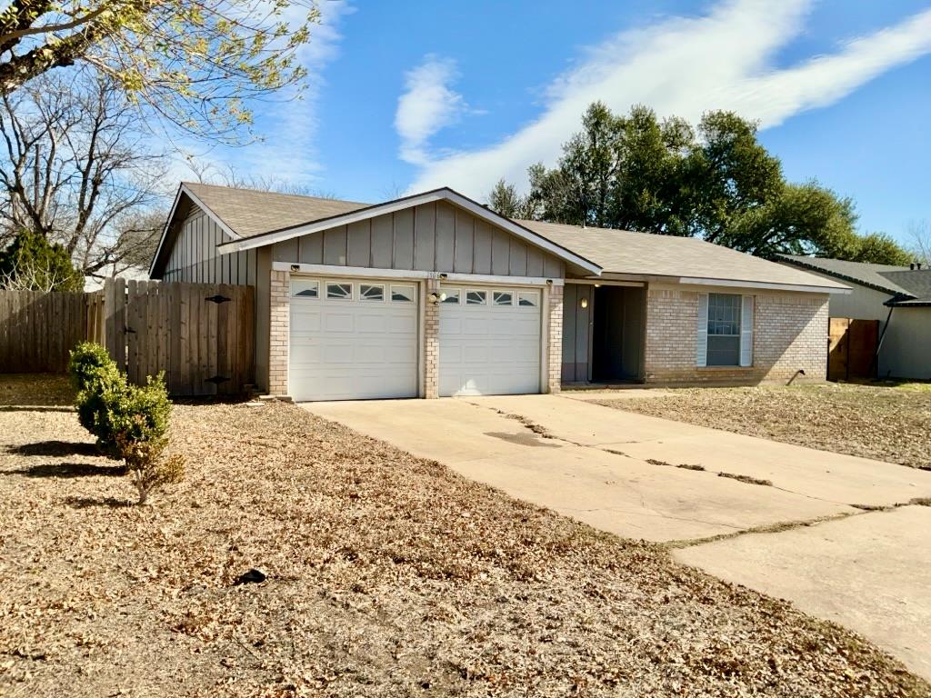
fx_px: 726
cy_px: 349
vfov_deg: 51.4
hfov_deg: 65.3
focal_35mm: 27
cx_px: 466
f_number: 1.8
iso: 25
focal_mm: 3
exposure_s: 1/1984
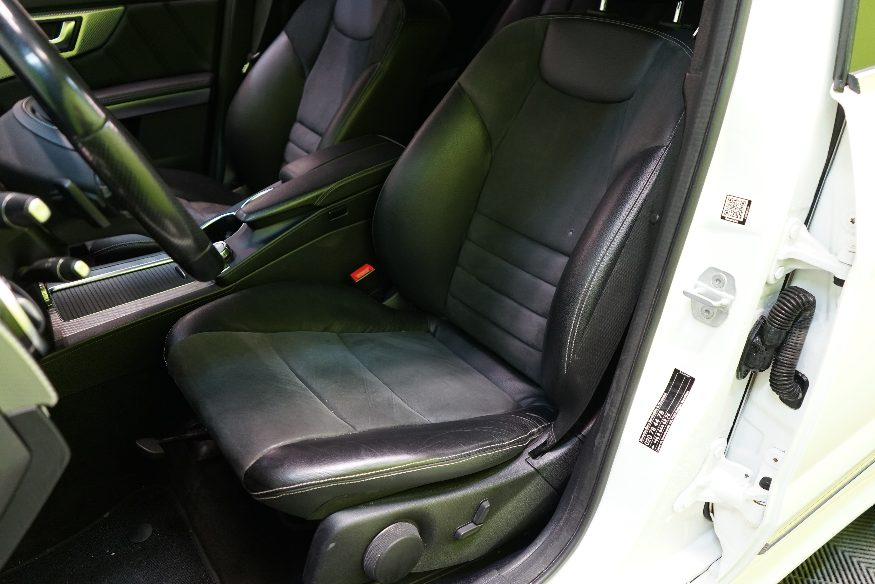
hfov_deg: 65.5
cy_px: 292
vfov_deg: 46.4
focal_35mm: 28
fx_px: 681
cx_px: 438
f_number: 3.5
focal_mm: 28
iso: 1000
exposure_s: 1/30
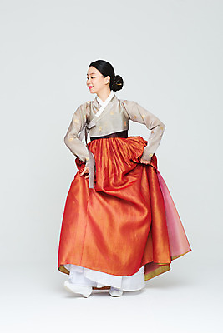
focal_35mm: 86
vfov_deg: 23.6
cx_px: 112
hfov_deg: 15.9
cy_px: 166
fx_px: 798
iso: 100
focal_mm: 86
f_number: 11
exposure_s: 1/125
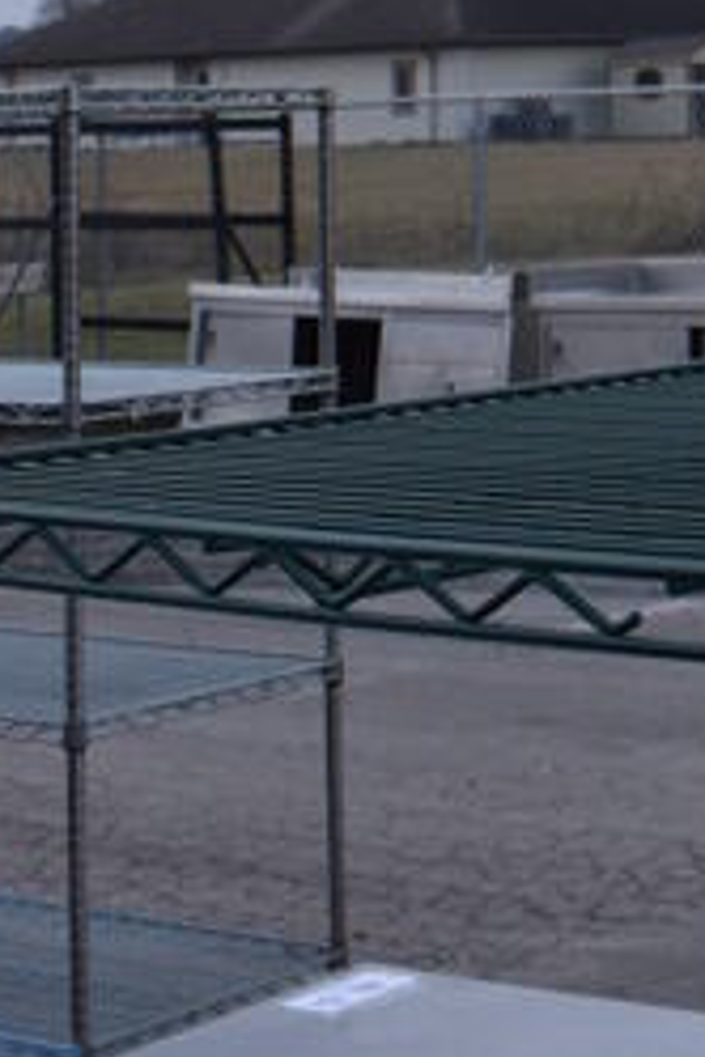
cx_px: 832
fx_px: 2908
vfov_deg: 18.7
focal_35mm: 99
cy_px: -414
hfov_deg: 13.5
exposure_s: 1/250
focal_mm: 18
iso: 320
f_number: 5.6
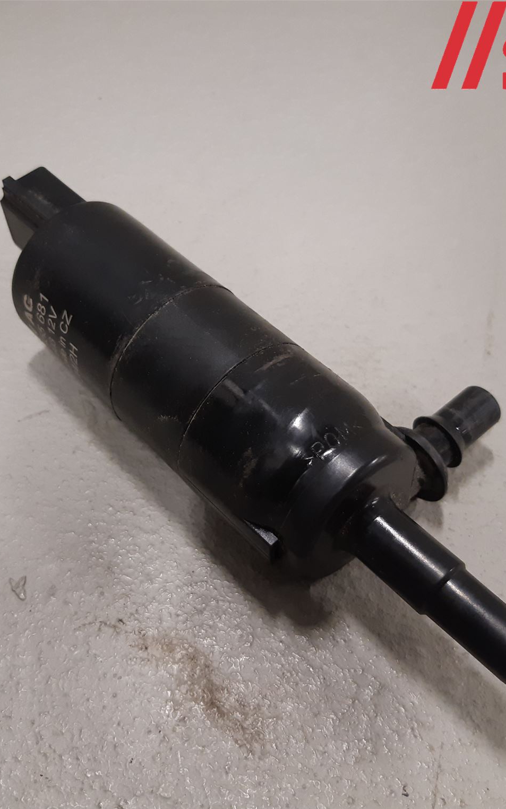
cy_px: 407
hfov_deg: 34.4
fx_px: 816
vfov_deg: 52.8
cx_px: 213
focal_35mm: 37
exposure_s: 1/50
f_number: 1.7
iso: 160
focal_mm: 3.93
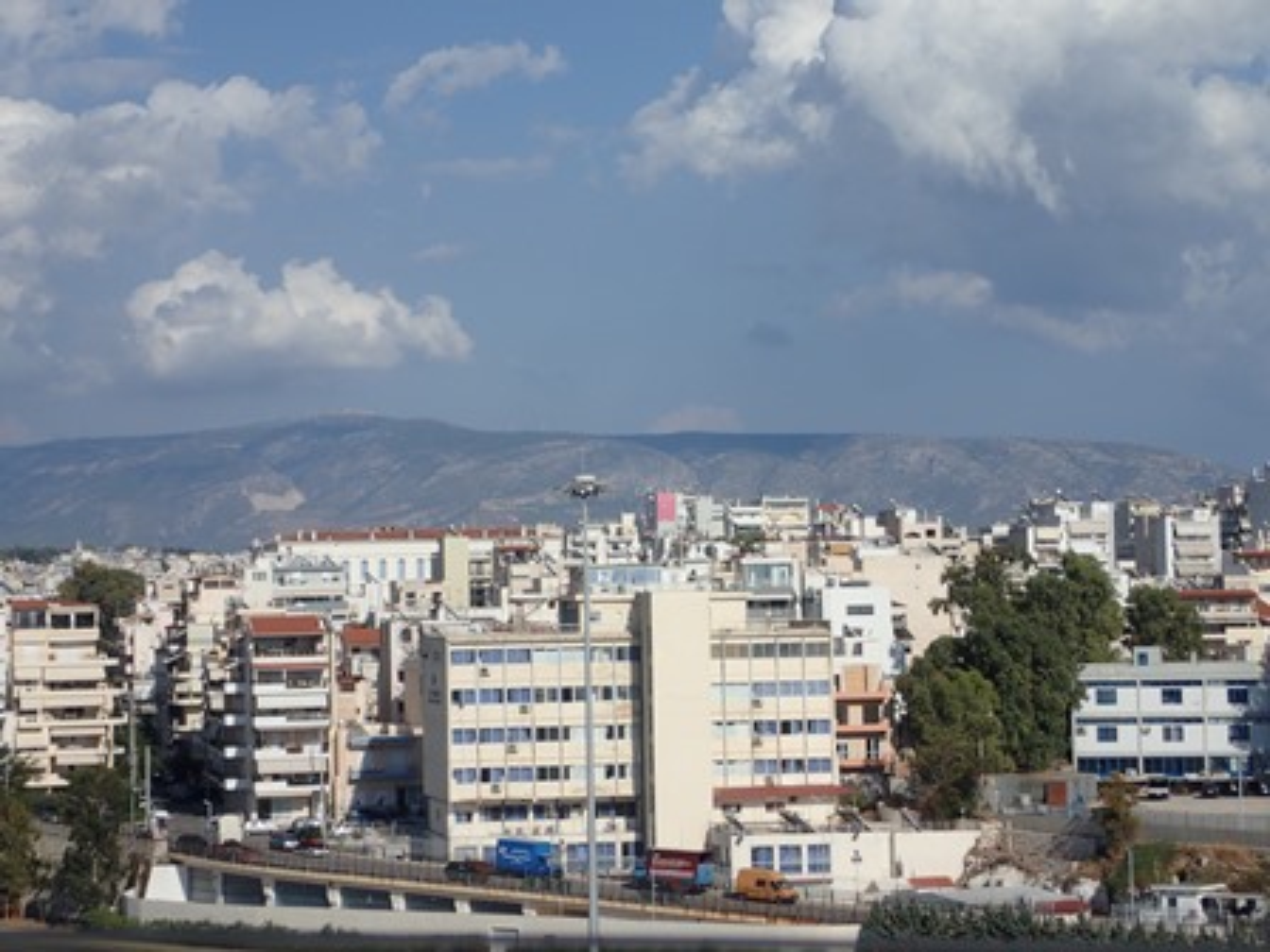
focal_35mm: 91
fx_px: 3339
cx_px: 635
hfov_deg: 21.5
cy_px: 476
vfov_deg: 16.2
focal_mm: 16.48
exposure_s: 1/800
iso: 100
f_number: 6.3
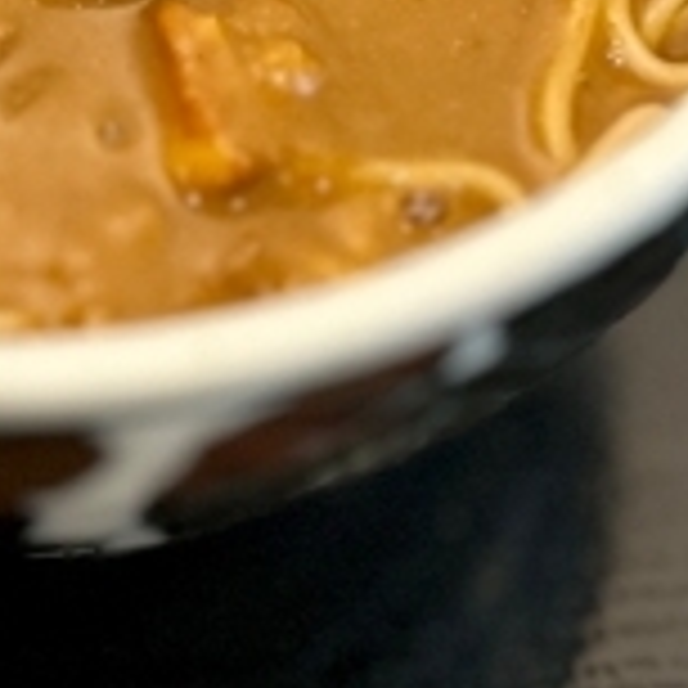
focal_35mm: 83
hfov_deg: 19.3
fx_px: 1866
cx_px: -202
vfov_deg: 18.7
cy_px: -306
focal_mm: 6.86
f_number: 1.78
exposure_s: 1/50
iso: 200
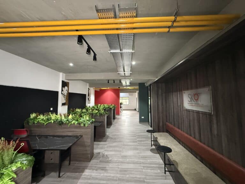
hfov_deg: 102.1
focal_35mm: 14
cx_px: 122
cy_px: 92
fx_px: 99
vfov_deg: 85.7
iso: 1000
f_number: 2.2
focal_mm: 2.22
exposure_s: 1/50
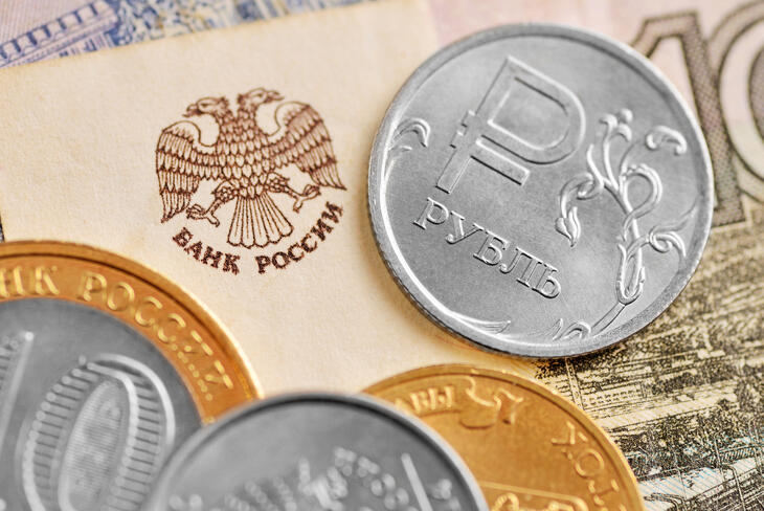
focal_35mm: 100
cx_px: 382
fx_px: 2124
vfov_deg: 13.7
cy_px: 256
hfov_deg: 20.4
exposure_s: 1/100
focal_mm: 100
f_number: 7.1
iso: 200
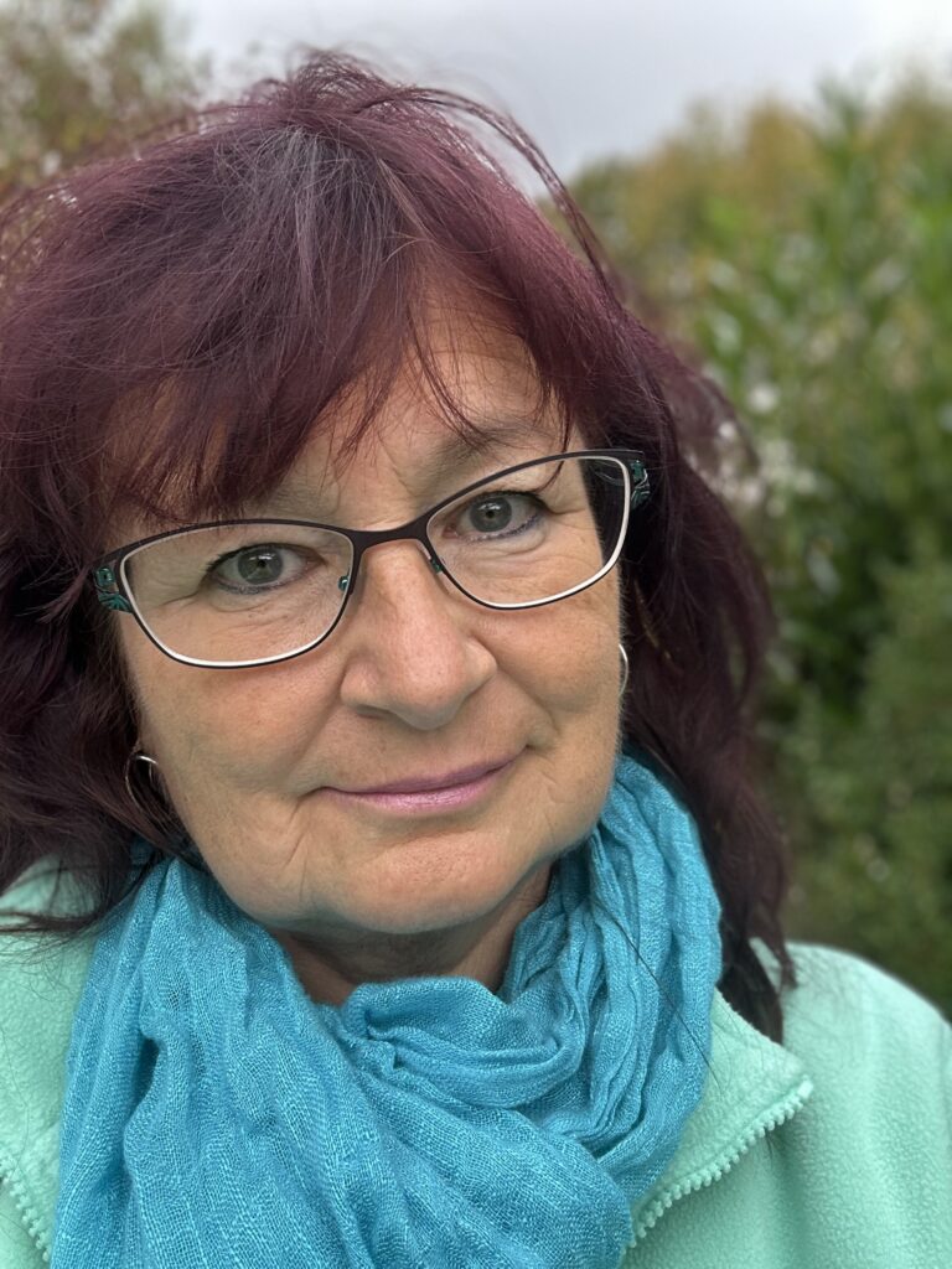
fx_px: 1100
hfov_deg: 46.8
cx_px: 476
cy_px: 634
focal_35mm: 30
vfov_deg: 60.0
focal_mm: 2.69
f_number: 1.9
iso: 32
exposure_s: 1/121
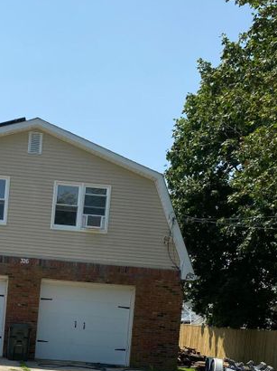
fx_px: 587
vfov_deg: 33.3
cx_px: 4
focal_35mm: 55
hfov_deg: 25.3
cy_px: 325
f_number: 1.8
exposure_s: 1/4274
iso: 32
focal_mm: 4.25
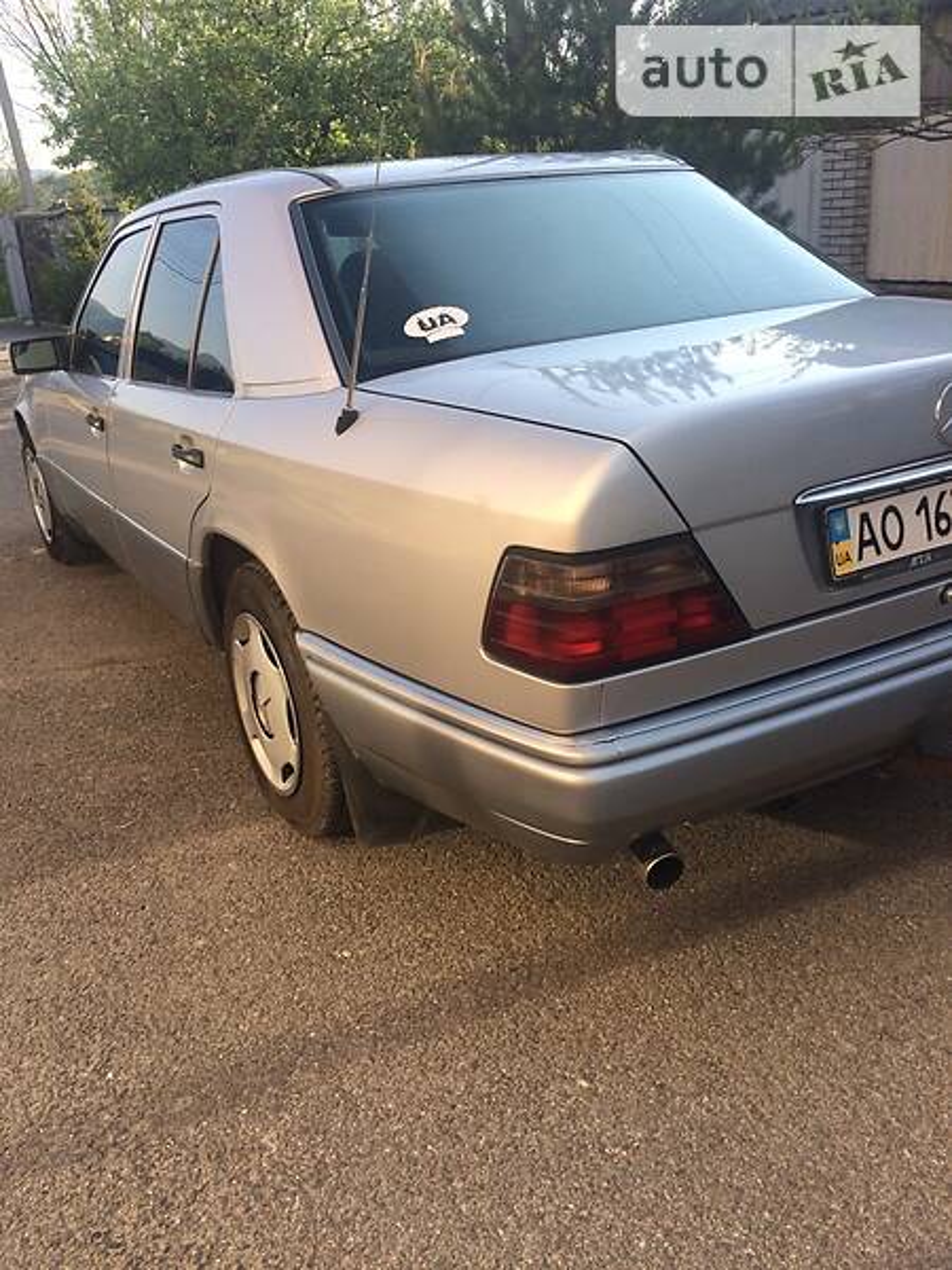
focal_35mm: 29
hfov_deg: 48.2
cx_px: 476
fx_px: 1063
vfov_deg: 61.7
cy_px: 635
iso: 32
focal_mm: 4.2
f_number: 2.2
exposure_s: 1/760
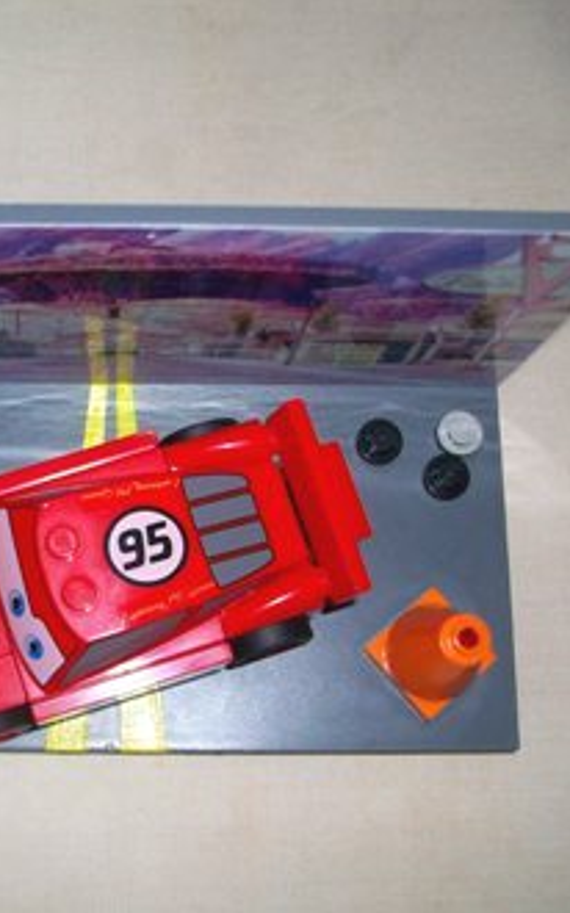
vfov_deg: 41.1
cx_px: 111
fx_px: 1219
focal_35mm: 49
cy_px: 454
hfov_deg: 25.8
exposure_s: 1/60
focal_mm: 5.7
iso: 160
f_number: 2.8
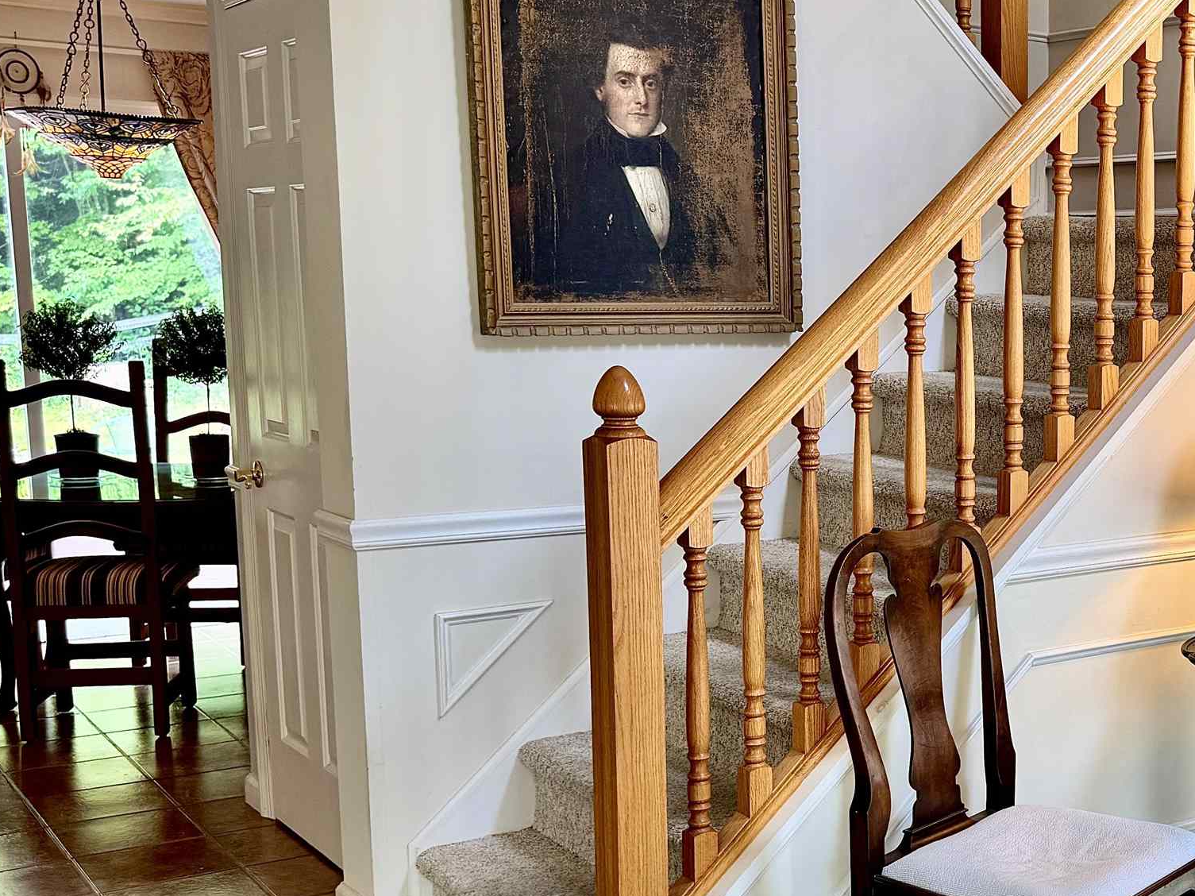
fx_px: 1691
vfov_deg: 29.6
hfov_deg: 36.1
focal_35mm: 49
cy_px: 557
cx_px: 1120
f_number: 1.78
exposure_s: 1/120
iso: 80
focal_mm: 6.76
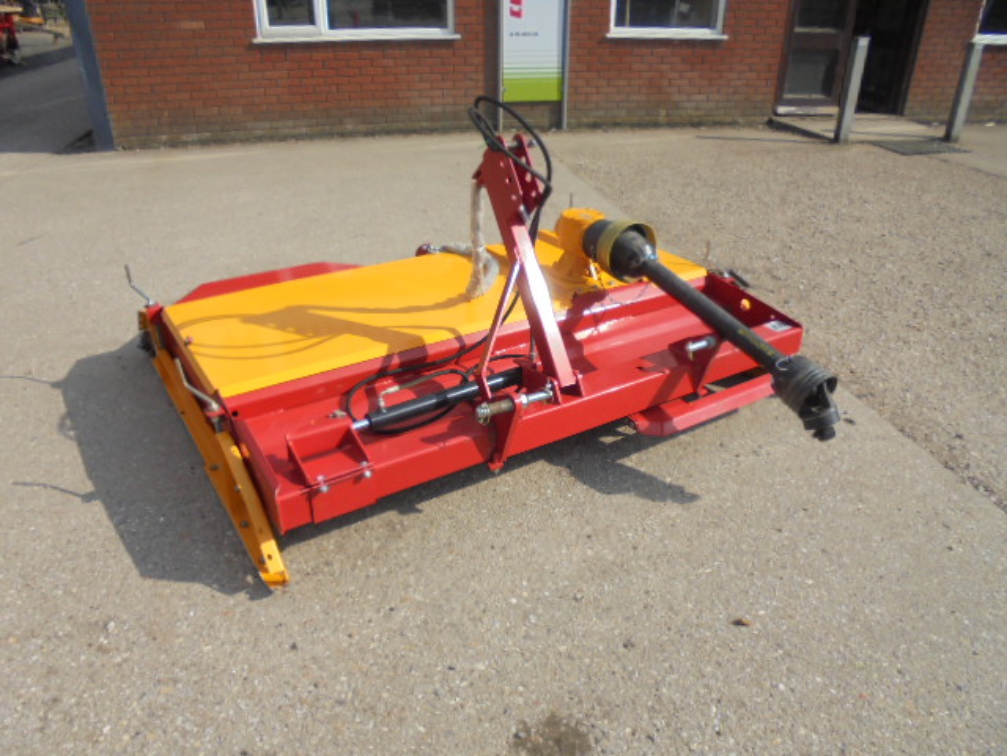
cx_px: 504
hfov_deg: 67.3
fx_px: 756
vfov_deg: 53.1
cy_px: 378
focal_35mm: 26
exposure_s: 1/125
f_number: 11.5
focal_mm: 4.6
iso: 100
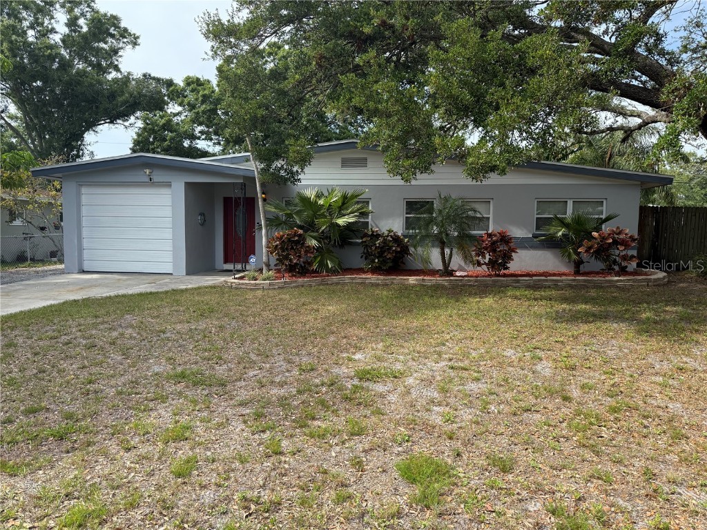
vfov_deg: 56.8
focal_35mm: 24
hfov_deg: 71.6
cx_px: 354
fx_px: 490
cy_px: 265
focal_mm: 6.76
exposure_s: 1/2232
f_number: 1.78
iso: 100
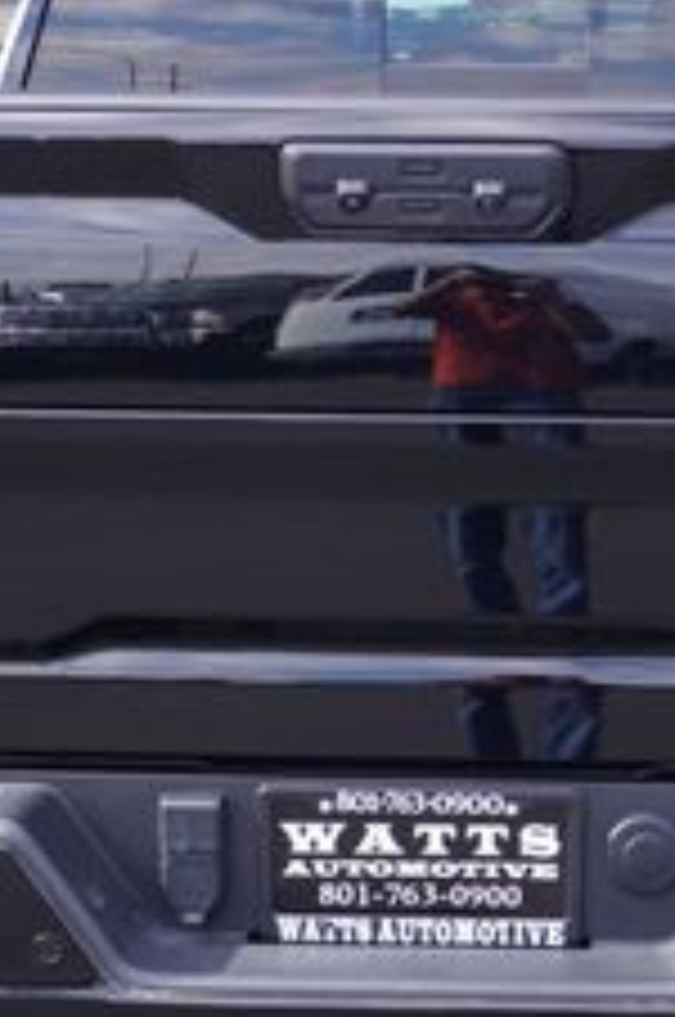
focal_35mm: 89
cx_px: 464
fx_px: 2522
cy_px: 630
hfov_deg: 15.2
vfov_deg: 22.7
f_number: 5.6
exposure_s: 1/80
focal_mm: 21
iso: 100
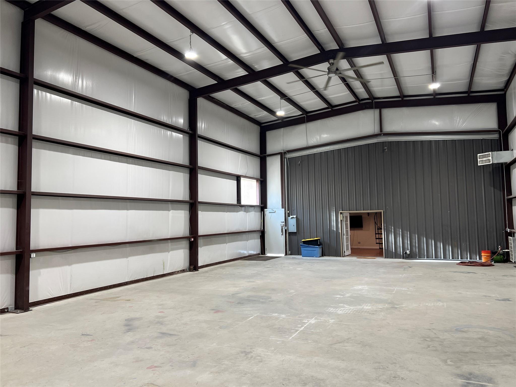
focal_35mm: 26
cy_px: 194
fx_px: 388
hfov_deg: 67.3
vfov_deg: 53.1
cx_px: 258
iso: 64
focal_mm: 5.7
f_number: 1.5
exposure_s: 1/60
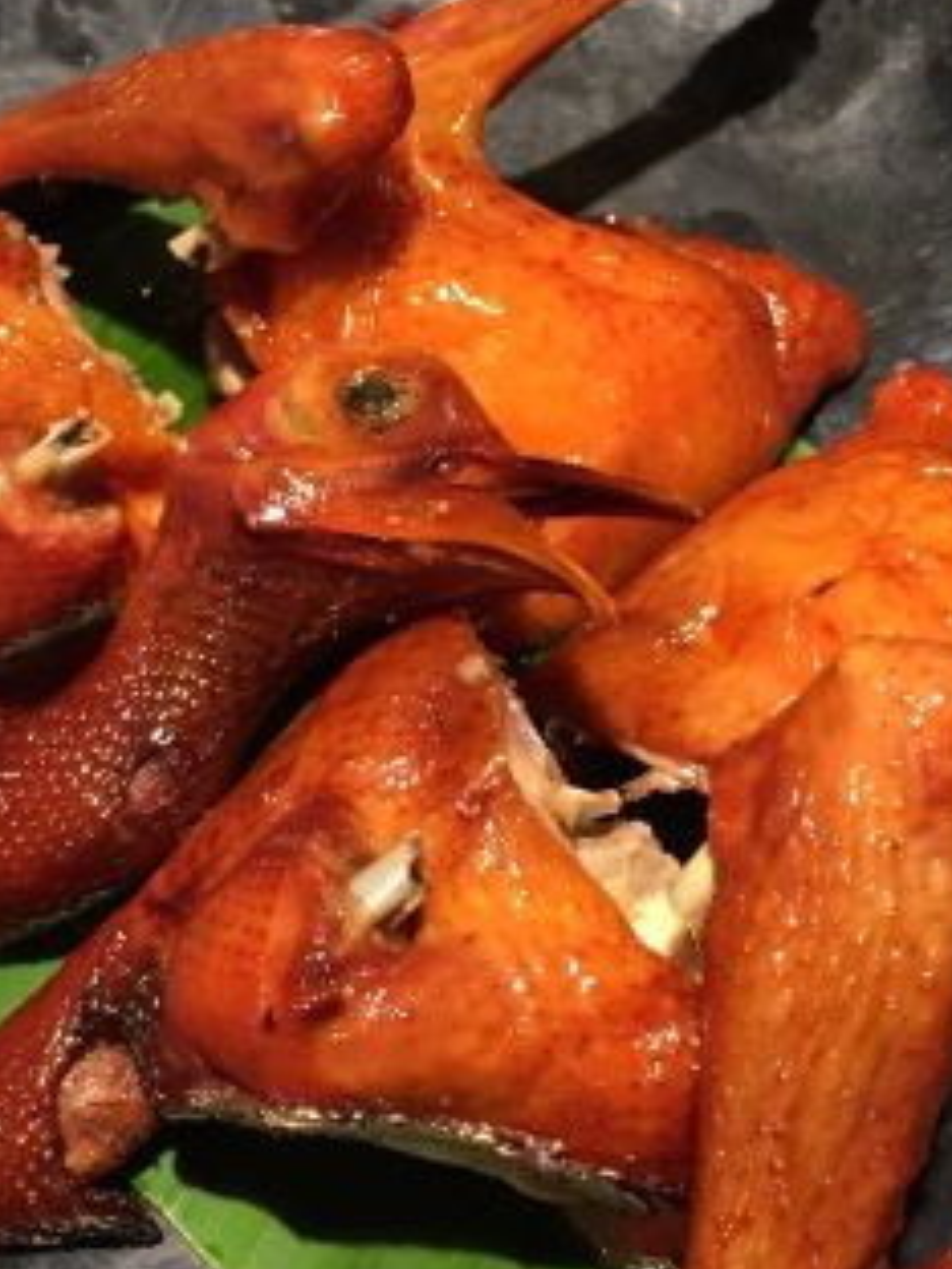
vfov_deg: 29.8
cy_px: 525
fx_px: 2383
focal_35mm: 65
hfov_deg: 22.6
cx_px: 380
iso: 160
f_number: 2.2
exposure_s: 1/33
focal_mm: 4.15
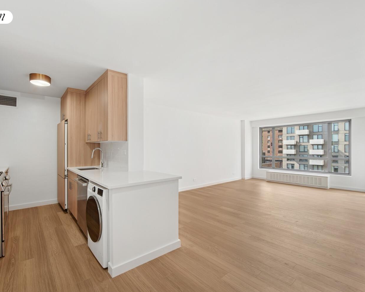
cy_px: 145
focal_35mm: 16
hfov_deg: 92.6
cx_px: 160
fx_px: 173
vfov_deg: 80.4
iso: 100
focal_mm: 14
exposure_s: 1/2
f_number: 11
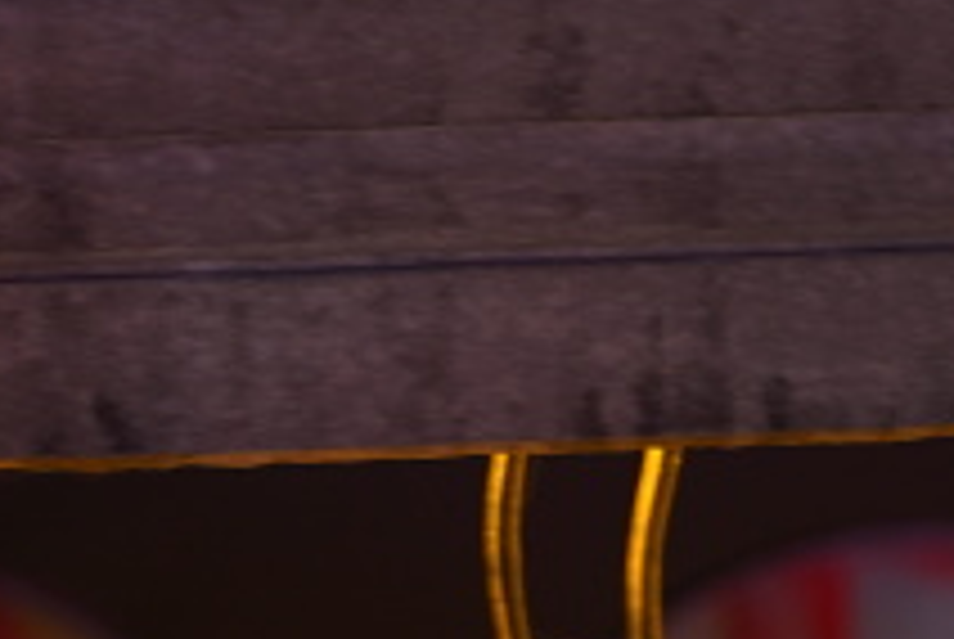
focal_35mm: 113
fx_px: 2999
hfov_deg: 18.0
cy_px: -742
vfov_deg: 10.8
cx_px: 338
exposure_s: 1/5
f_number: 1.8
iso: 200
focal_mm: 20
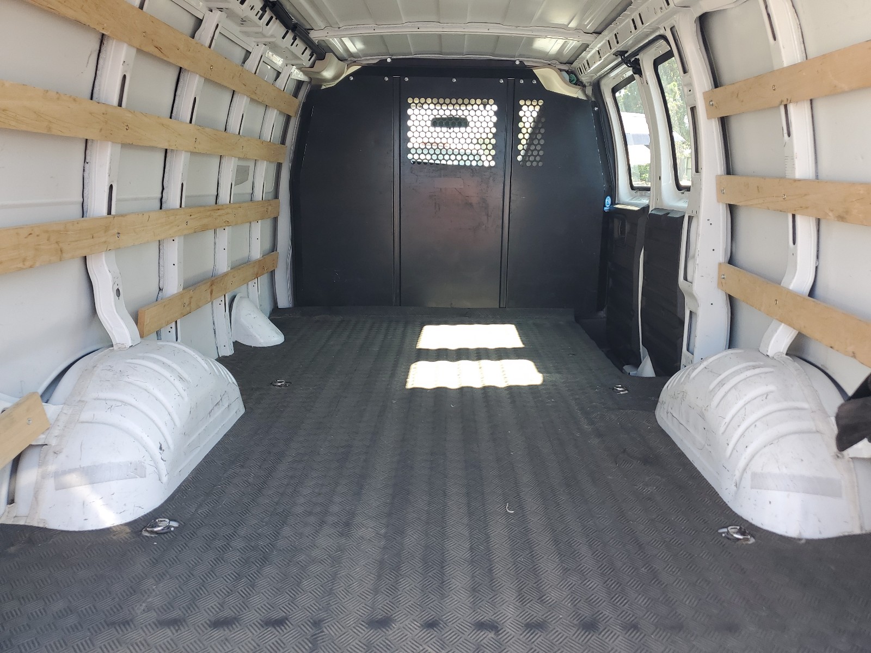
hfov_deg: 67.3
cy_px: 326
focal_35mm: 26
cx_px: 436
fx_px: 654
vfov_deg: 53.1
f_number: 1.5
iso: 50
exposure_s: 1/159
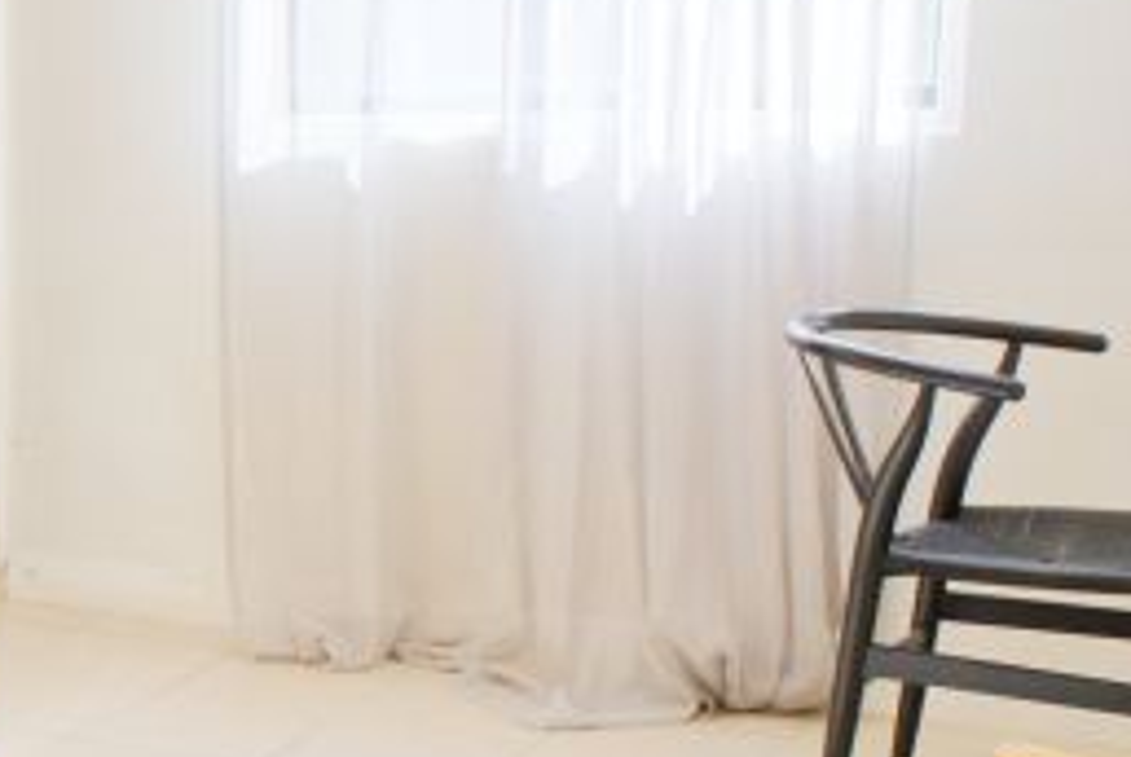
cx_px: -378
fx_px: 2202
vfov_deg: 19.5
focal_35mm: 70
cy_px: 431
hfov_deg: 24.7
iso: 100
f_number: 6.3
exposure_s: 1/40
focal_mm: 10
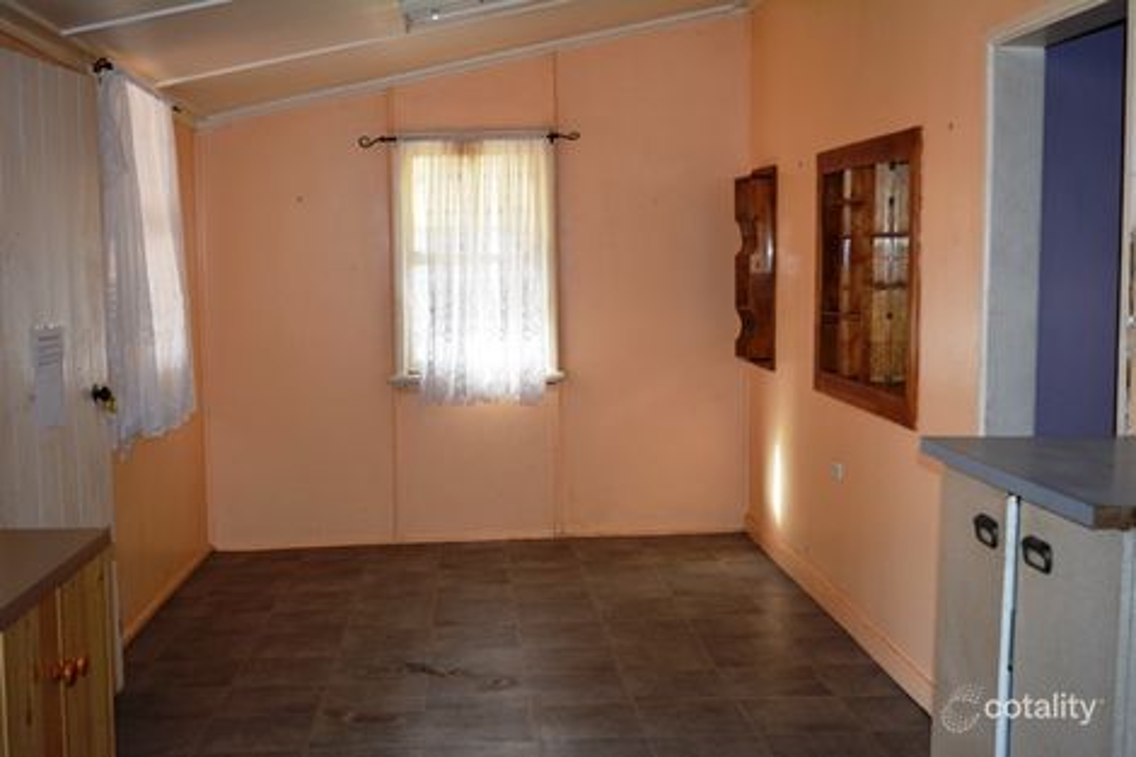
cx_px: 568
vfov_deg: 30.8
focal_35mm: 44
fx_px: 1372
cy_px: 378
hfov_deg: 45.0
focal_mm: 29
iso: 400
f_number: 4.2
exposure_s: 1/125
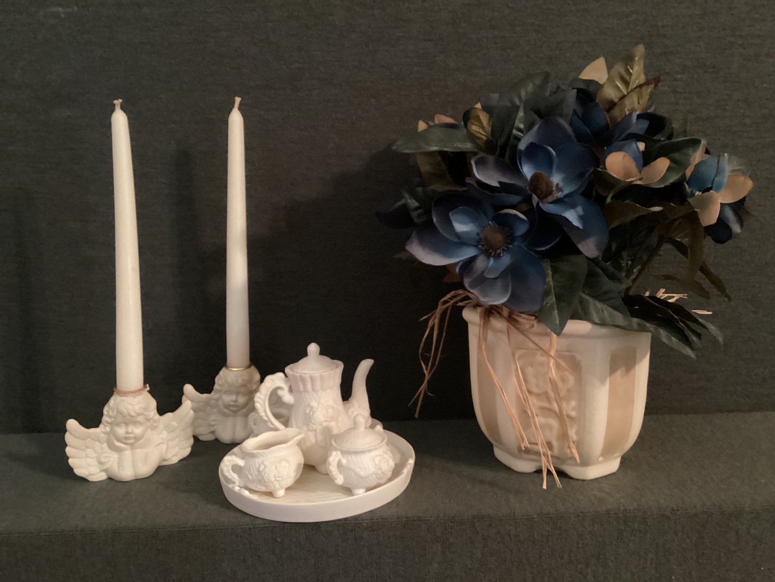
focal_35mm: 31
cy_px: 291
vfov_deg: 45.4
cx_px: 388
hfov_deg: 58.3
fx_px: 694
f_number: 2.4
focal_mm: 3.3
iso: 640
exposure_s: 1/15
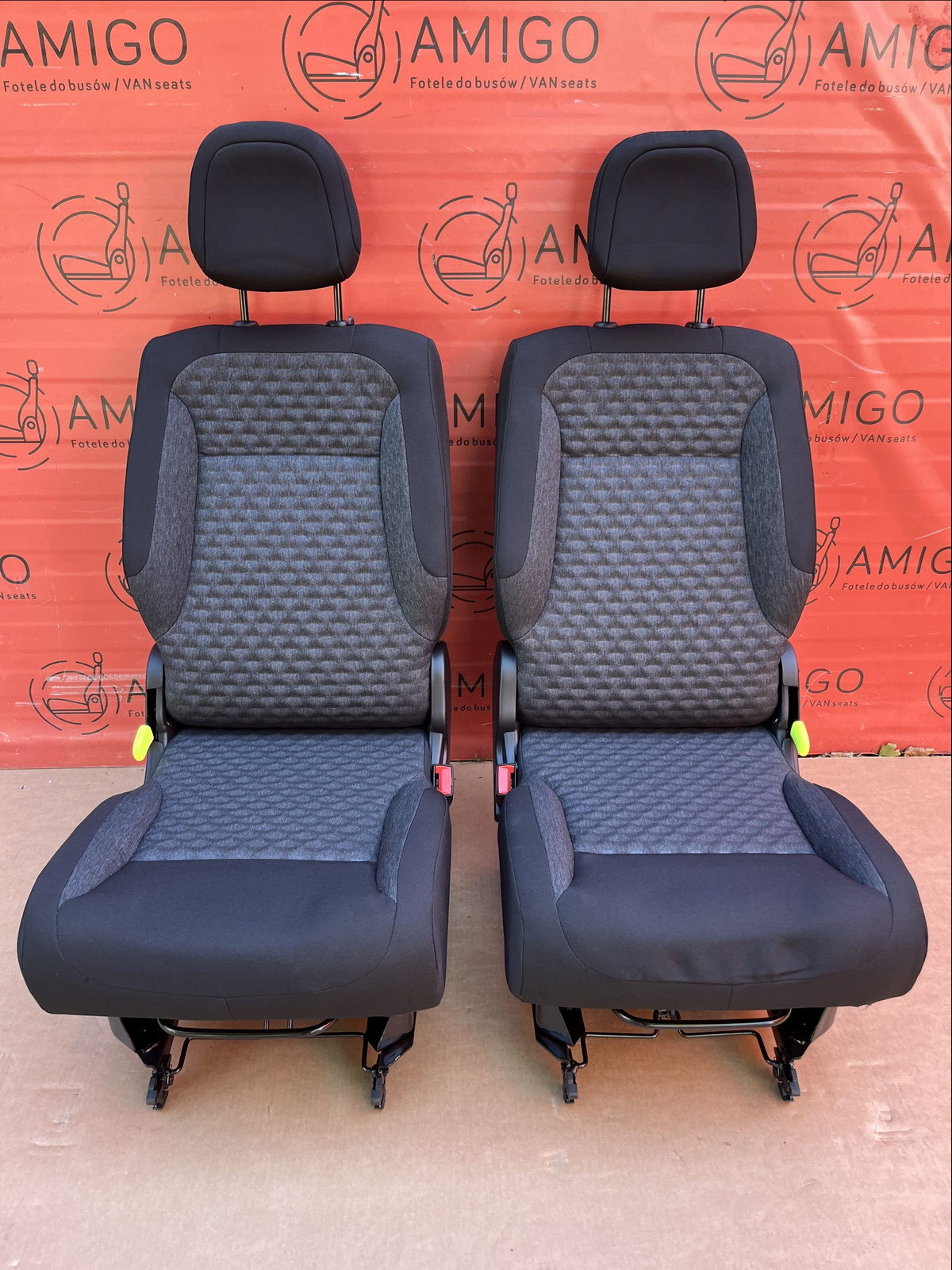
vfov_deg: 67.3
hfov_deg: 53.1
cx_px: 476
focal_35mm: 26
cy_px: 635
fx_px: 953
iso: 80
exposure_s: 1/121
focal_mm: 5.1
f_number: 1.6
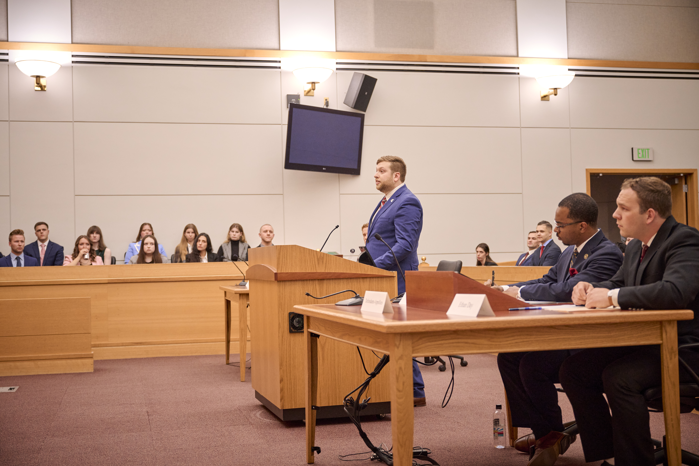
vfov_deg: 29.2
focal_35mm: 46
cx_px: 350
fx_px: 893
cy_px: 233
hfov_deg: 42.7
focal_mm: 46
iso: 1250
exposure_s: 1/200
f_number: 3.2
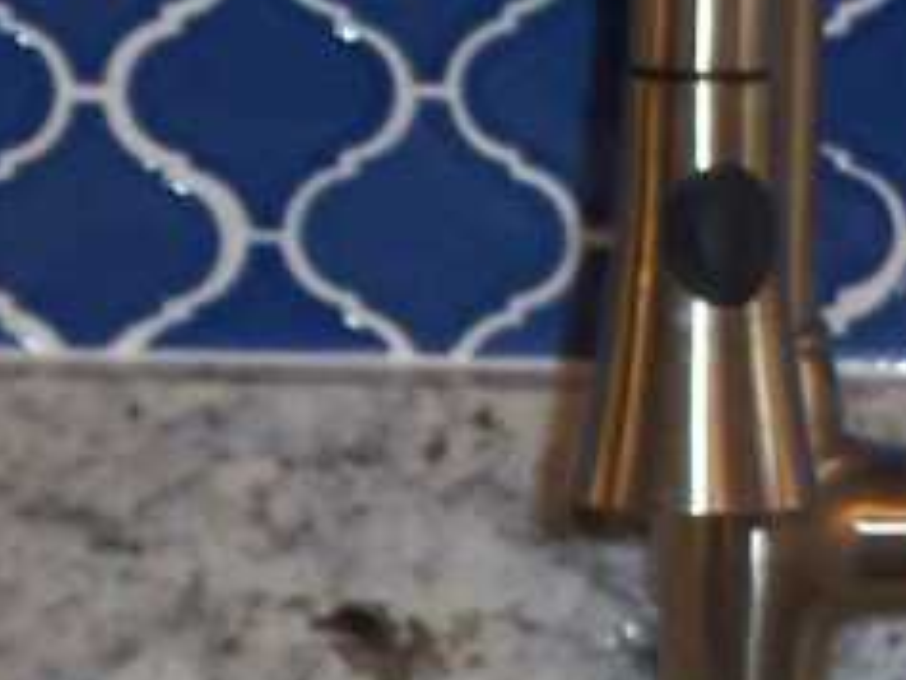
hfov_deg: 10.0
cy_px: 745
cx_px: 636
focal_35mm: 197
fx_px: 5159
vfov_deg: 7.5
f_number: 3
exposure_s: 1/30
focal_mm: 6.3
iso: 100
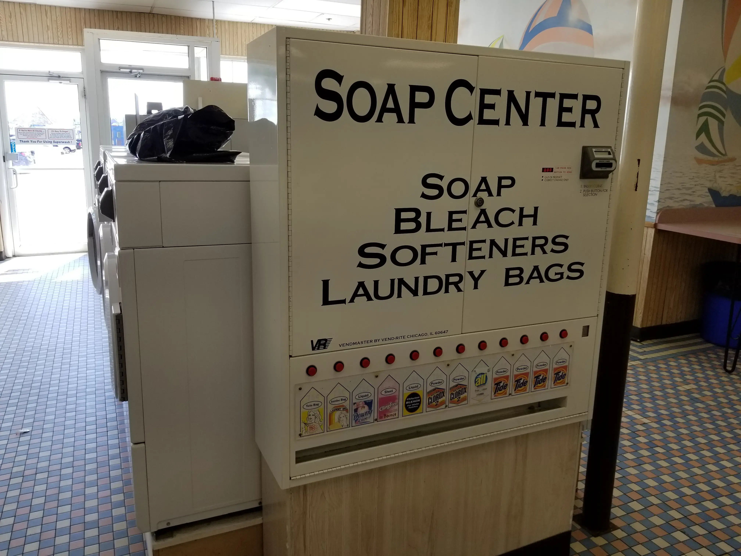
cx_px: 370
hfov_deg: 67.3
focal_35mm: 26
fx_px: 557
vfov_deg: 53.1
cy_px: 278
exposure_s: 1/216
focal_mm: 4.25
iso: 50
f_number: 1.7
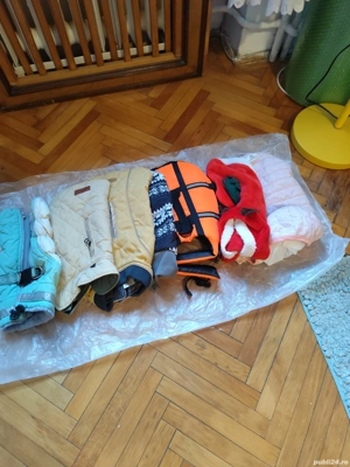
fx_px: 310
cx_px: 175
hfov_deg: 58.9
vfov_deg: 73.9
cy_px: 234
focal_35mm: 23
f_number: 1.65
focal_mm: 6.19
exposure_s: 1/20
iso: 1600
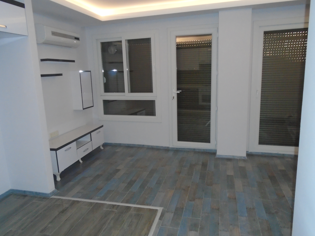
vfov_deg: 53.1
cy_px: 118
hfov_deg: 67.3
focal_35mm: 26
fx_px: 237
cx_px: 158
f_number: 3.2
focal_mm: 4.6
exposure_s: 1/30
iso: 400
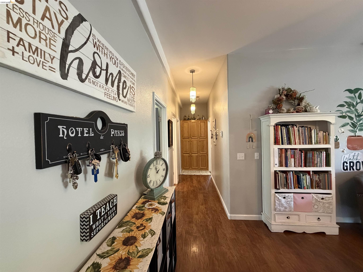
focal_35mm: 14
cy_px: 136
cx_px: 182
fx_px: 147
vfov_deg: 85.7
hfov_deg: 102.1
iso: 640
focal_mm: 2.22
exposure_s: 1/60
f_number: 2.2
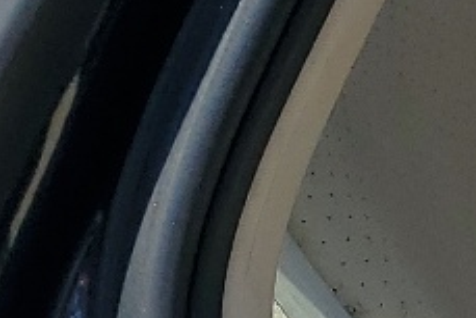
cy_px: 501
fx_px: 2500
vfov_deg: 7.1
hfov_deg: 8.7
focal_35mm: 189
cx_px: 1505
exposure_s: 1/2500
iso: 50
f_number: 1.5
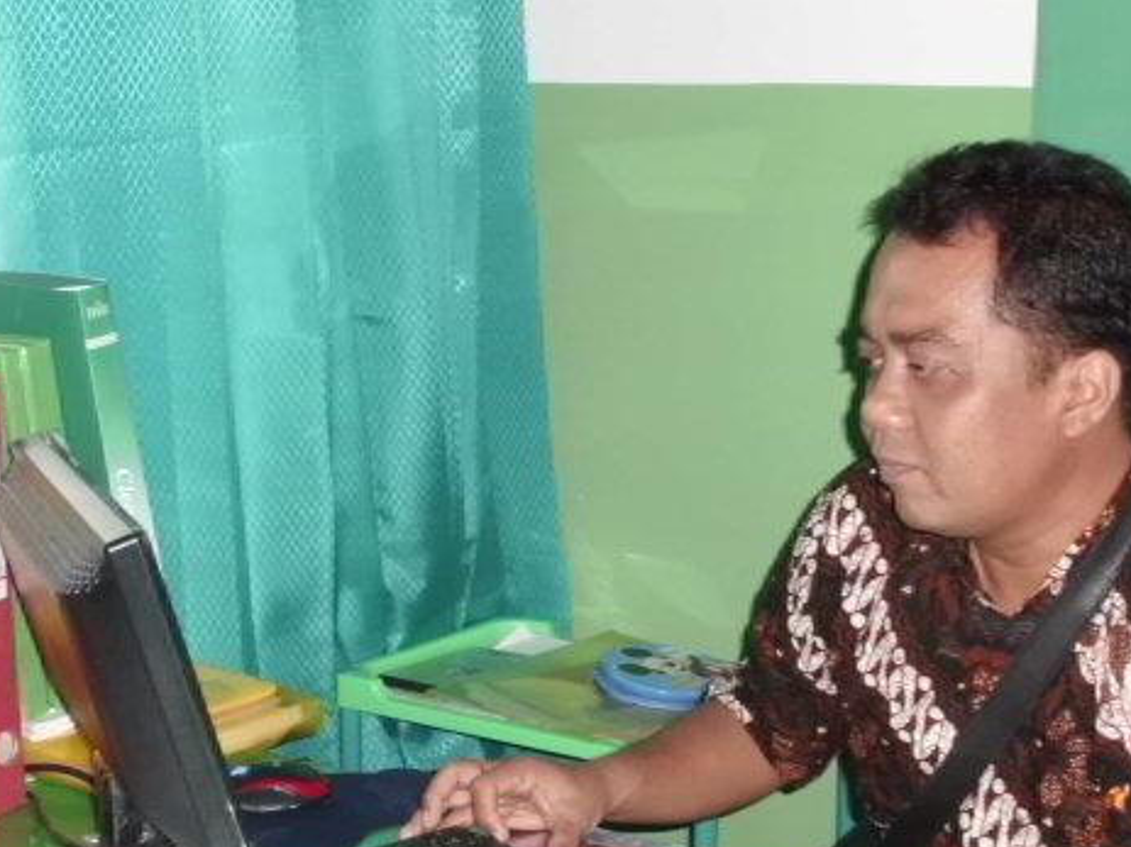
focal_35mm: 65
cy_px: 483
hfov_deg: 29.8
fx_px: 2123
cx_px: 555
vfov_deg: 22.6
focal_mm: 8.4
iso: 400
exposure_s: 1/60
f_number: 3.3
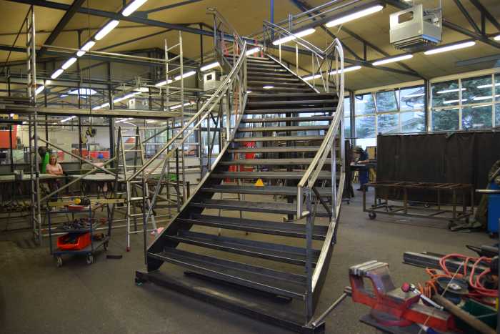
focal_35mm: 27
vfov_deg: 47.9
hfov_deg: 67.4
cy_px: 167
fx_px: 375
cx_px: 250
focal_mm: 18
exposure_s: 1/60
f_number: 4
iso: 640
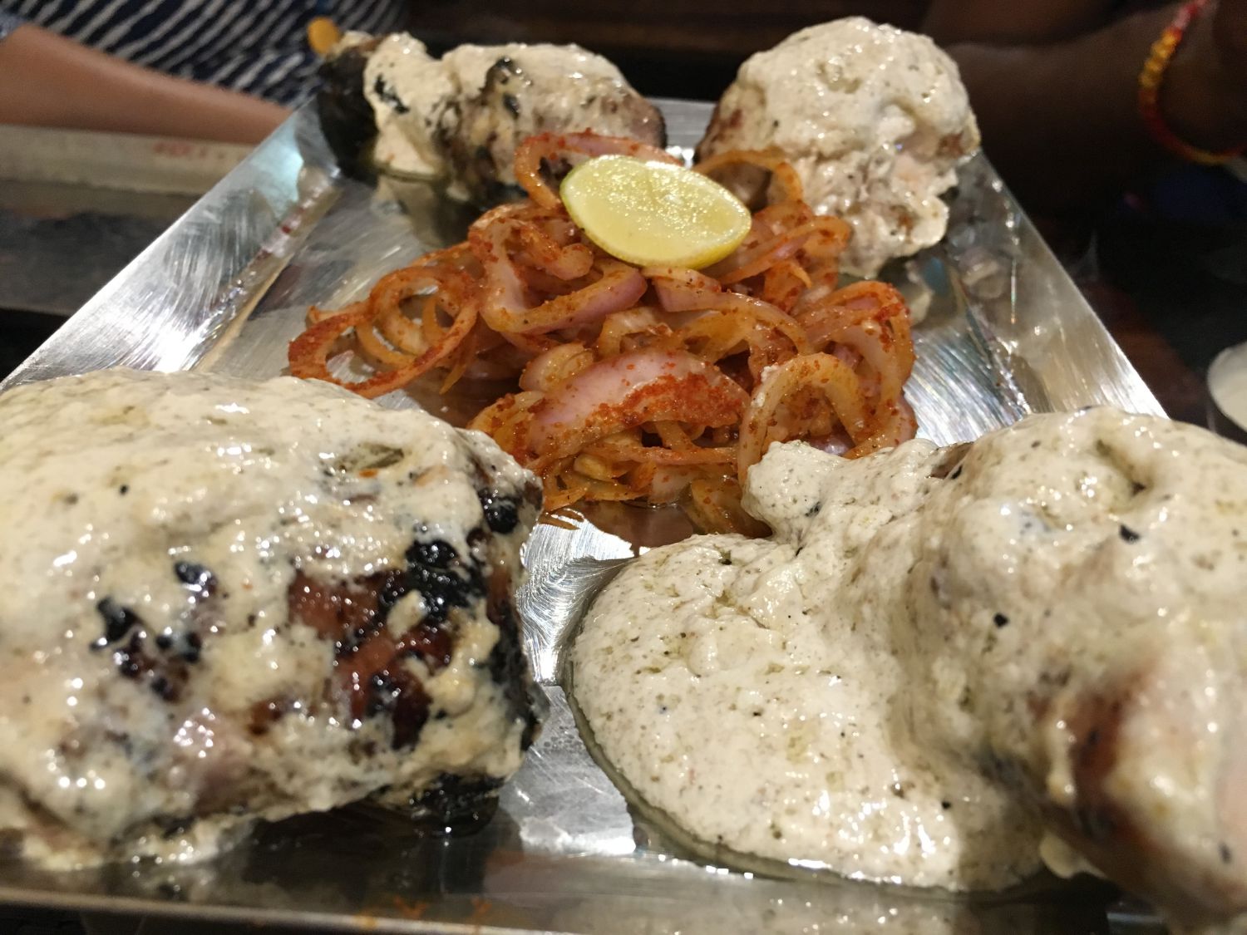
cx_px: 624
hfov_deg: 61.7
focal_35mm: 29
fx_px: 1045
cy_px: 468
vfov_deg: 48.2
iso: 200
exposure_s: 1/25
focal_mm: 4.15
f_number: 2.2
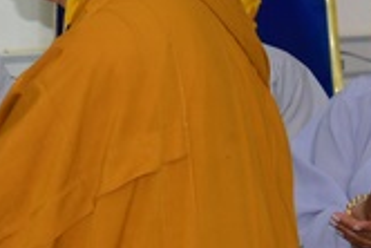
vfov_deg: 5.3
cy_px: -18
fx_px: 2661
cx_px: -103
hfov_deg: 7.9
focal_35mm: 258
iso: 320
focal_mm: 66
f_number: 4
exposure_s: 1/60
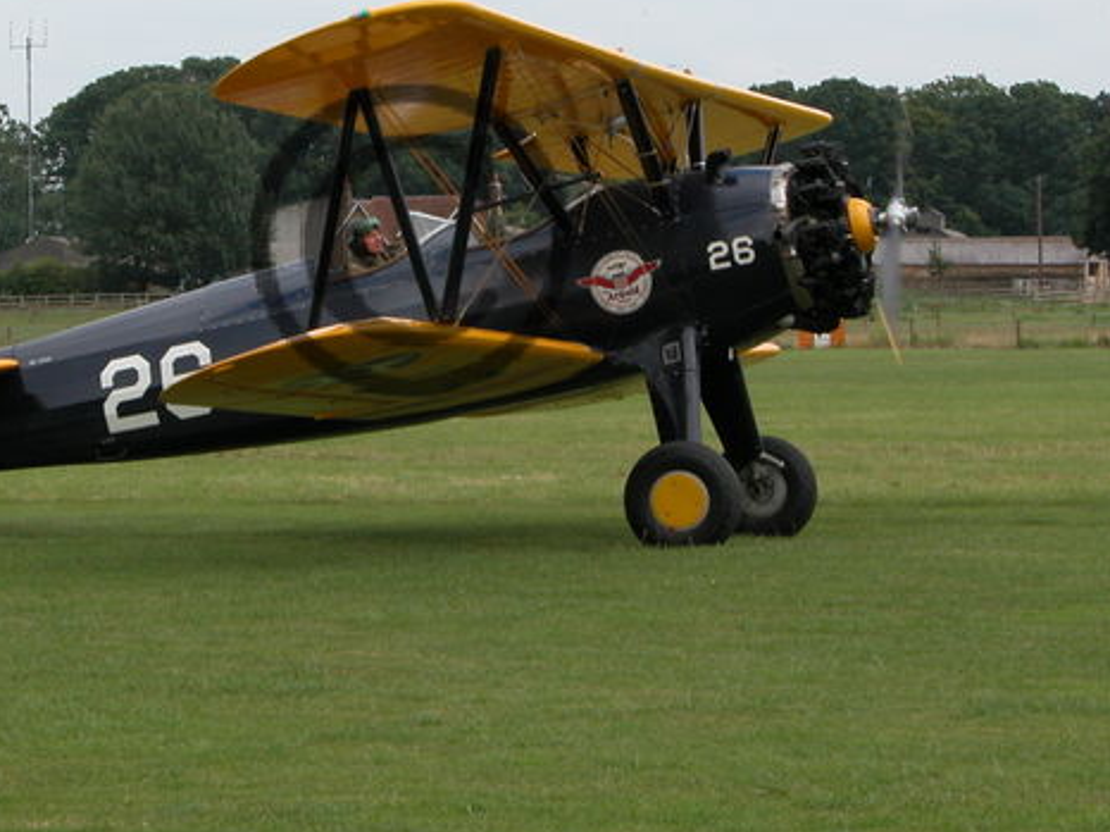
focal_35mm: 134
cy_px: 241
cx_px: 410
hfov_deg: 14.7
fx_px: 4295
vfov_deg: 11.0
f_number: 6.1
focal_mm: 19.9
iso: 100
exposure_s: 1/298
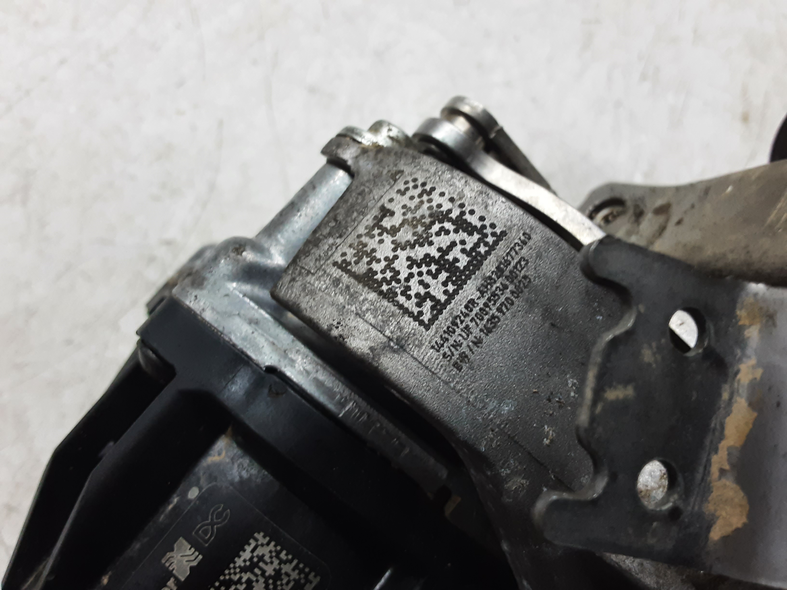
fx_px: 614
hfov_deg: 65.3
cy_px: 295
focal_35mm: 27
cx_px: 394
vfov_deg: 51.4
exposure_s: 1/50
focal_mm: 2.91
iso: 125
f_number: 1.9
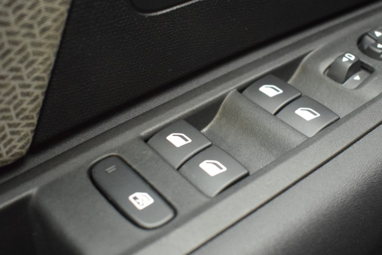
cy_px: 127
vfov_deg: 24.3
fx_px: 593
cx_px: 253
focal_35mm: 56
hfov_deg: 35.4
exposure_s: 1/40
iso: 3200
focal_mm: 21
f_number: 3.8
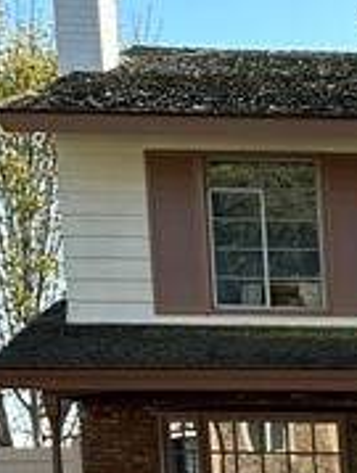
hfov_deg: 9.7
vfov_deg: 13.0
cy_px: 843
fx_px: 1877
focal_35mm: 137
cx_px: 820
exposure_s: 1/762
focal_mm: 6.86
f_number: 1.78
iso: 80
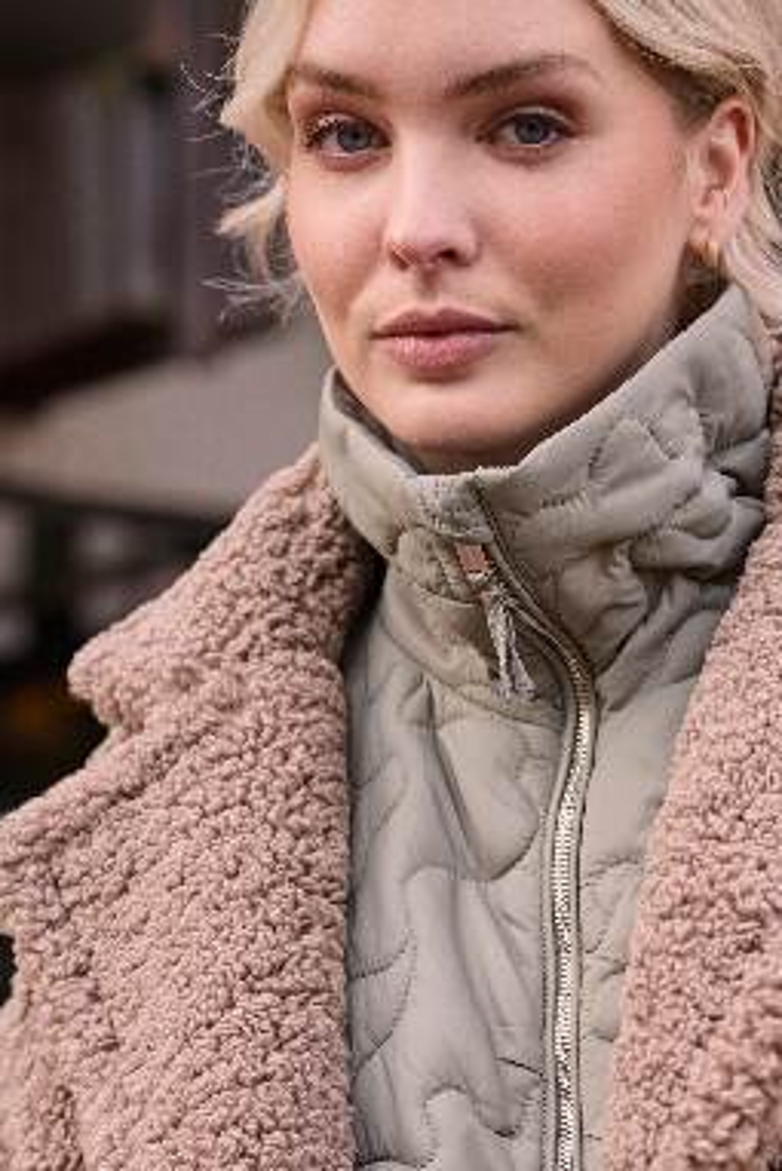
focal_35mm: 108
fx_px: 3516
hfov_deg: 12.7
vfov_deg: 18.8
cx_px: 567
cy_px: 874
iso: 200
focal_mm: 59
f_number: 4
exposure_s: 1/160
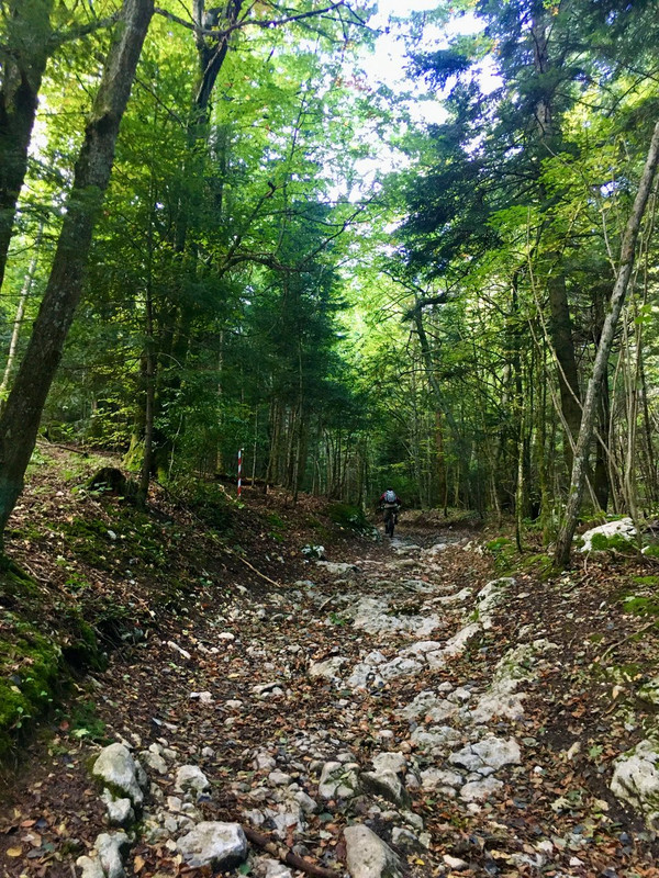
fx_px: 736
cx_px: 330
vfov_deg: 61.7
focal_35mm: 29
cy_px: 439
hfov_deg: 48.2
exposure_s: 1/33
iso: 200
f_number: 2.2
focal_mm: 4.15
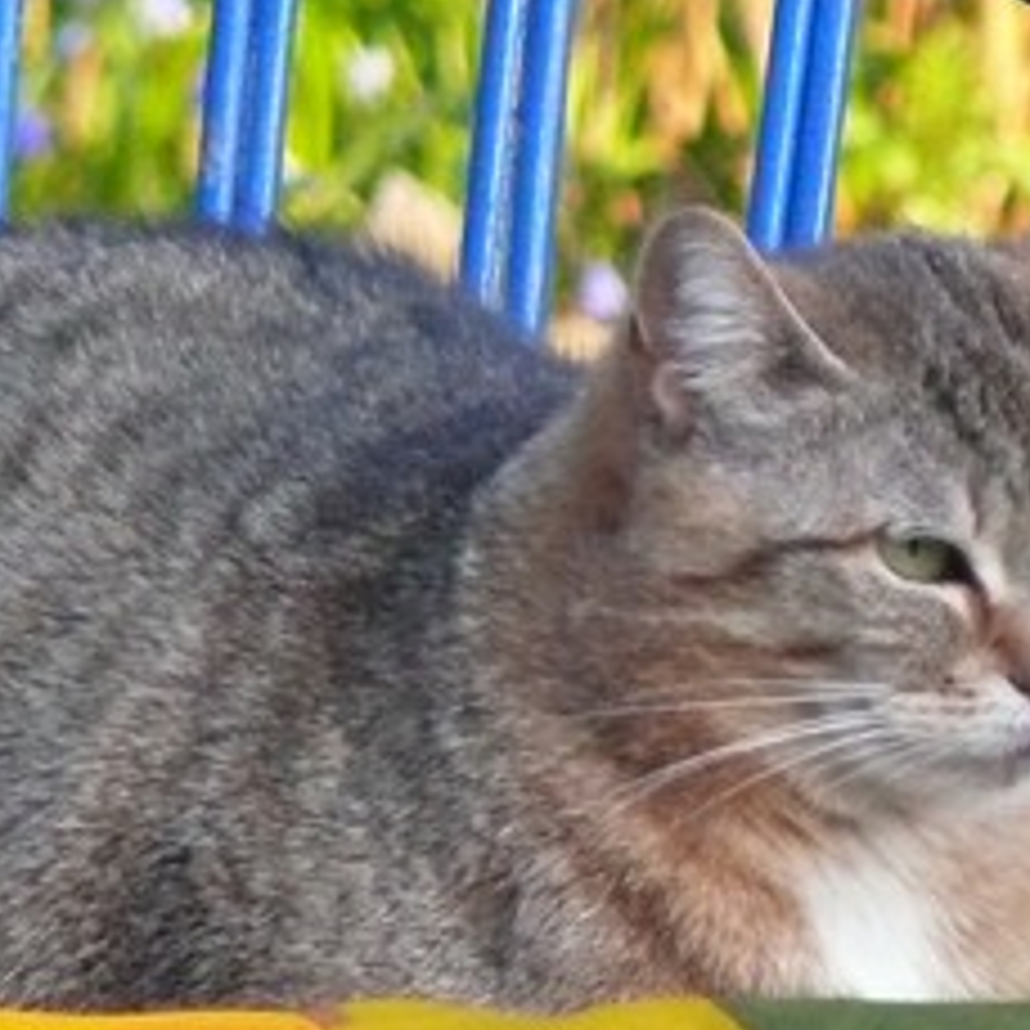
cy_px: 360
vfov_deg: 1.4
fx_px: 40902
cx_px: 598
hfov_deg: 1.4
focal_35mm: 1215
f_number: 3.7
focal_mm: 88.8
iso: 800
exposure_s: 1/100
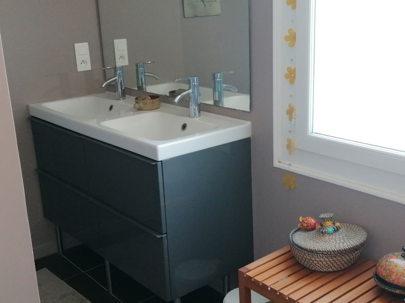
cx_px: 202
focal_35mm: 47
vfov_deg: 30.9
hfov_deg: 40.4
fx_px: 550
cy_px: 152
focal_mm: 4.75
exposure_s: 1/50
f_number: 1.8
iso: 200
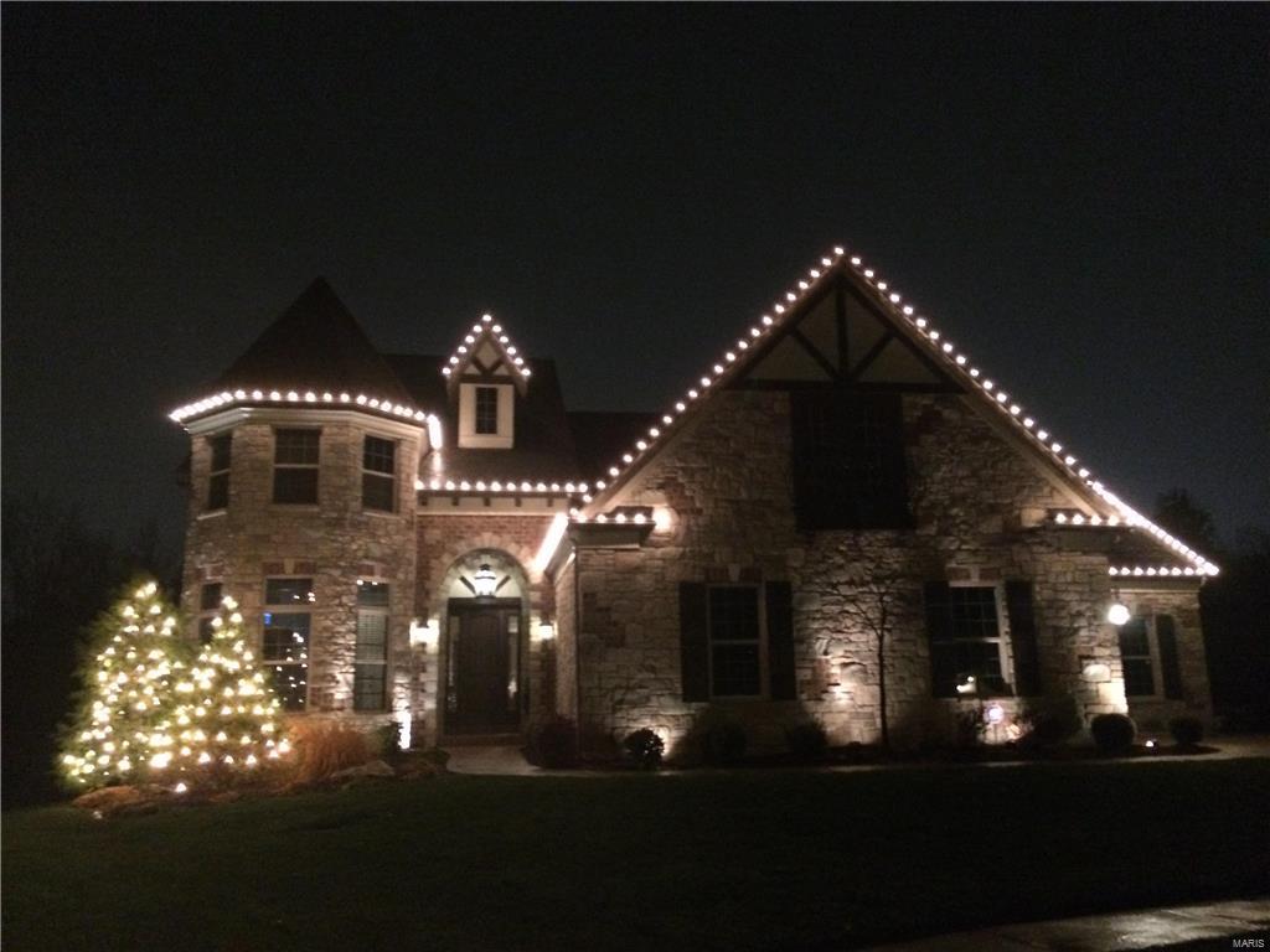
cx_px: 635
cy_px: 476
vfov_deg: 48.2
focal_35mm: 29
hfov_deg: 61.7
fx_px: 1064
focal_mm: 4.15
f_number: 2.2
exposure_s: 1/15
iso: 640
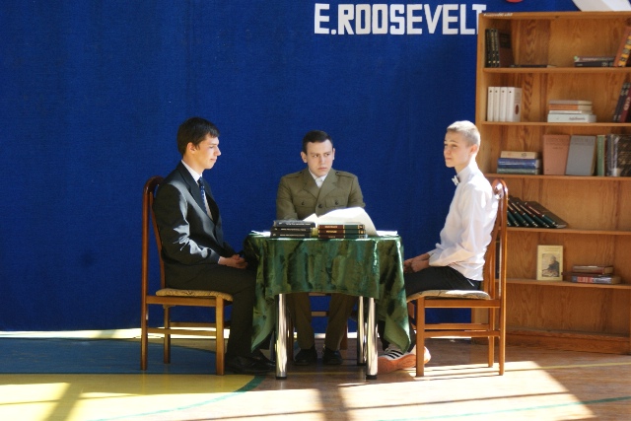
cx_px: 316
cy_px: 210
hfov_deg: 19.5
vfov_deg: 13.0
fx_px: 1841
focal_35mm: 105
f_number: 5.6
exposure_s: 1/125
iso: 400
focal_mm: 70
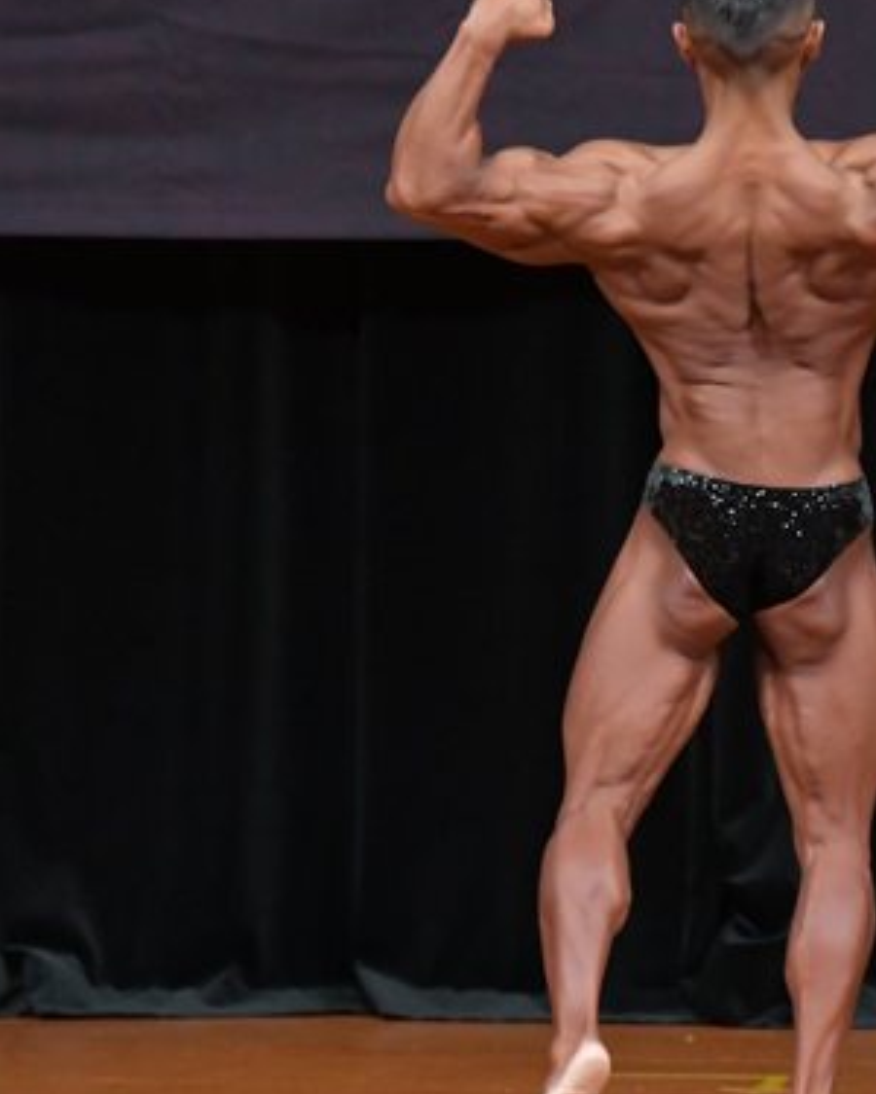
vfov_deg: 3.3
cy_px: 499
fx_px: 18861
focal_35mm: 582
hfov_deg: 2.7
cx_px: 749
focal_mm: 200
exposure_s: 1/400
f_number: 5.6
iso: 4000
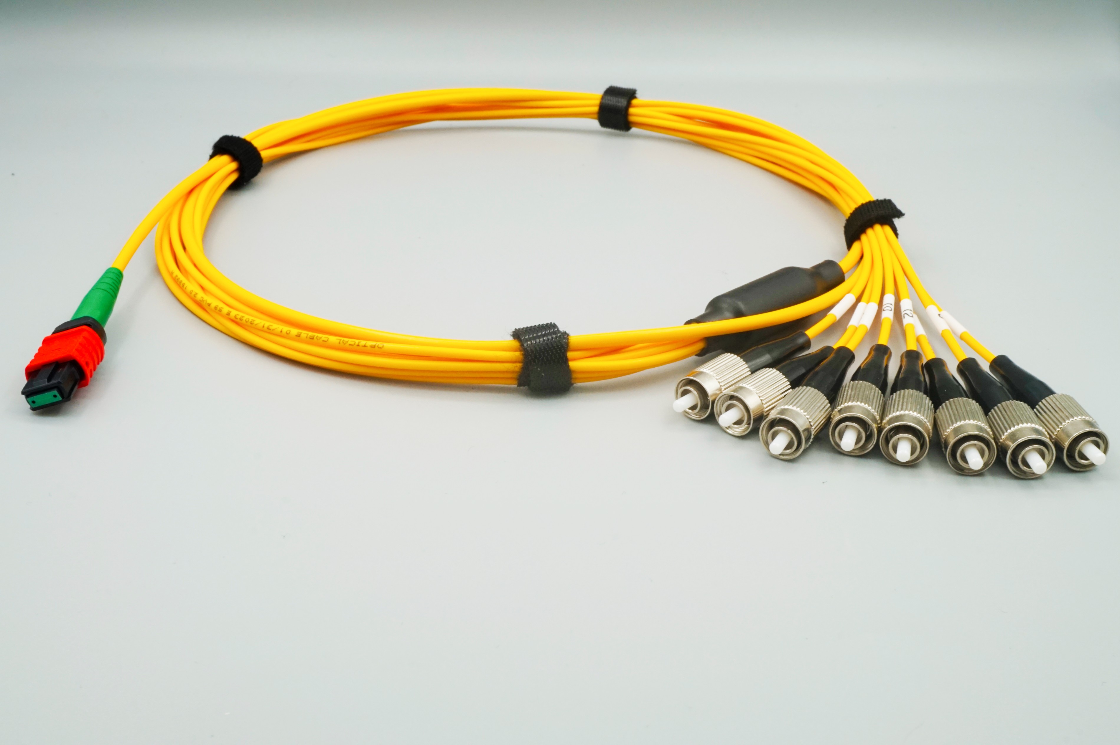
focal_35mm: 45
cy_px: 372
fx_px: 1399
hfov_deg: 43.6
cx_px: 560
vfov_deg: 29.8
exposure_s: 1/50
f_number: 22
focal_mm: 30
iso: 500
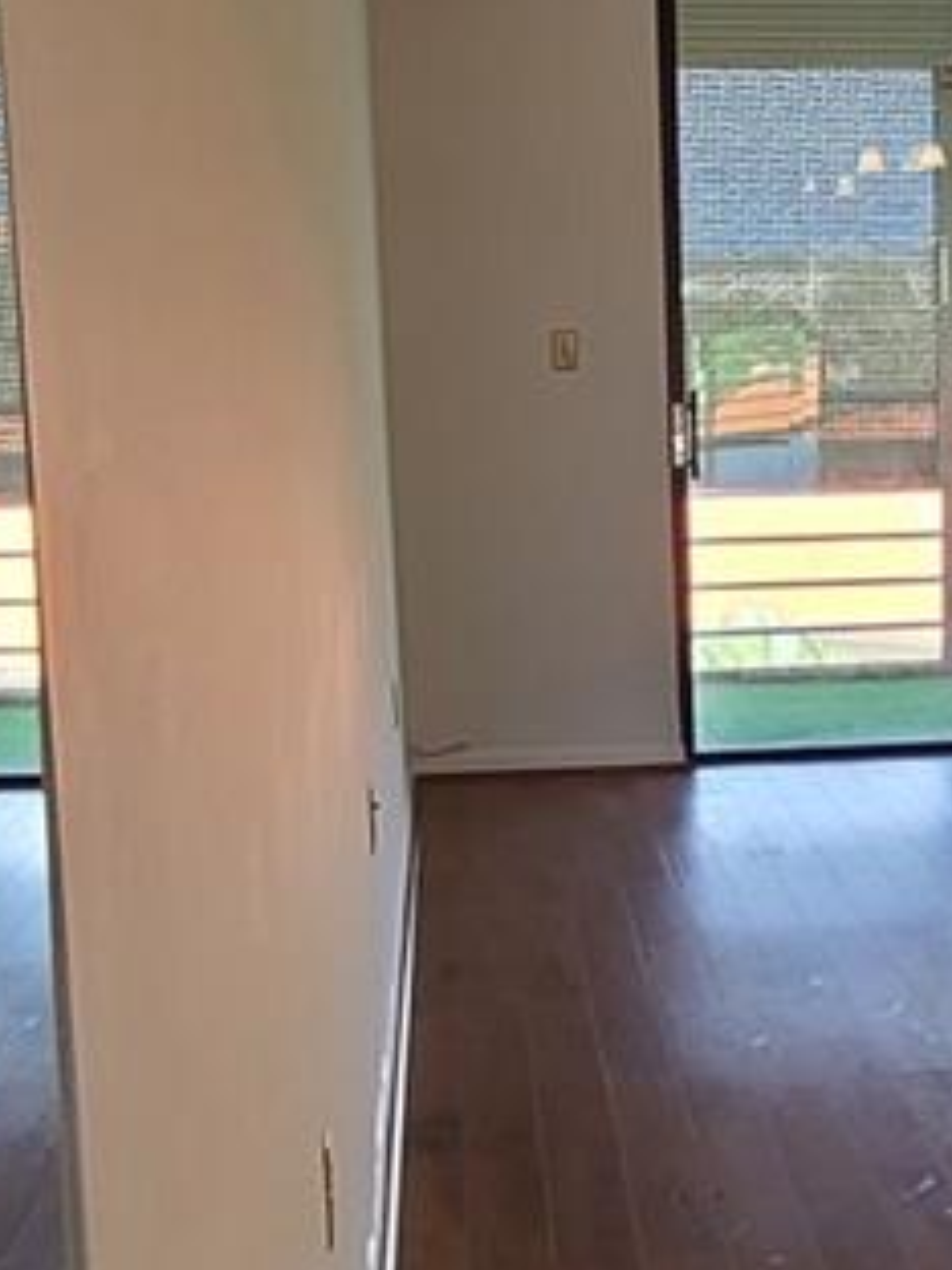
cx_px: 1050
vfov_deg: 30.3
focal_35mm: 64
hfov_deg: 21.7
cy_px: 692
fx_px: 2347
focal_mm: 2.2
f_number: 2.2
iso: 80
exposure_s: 1/60
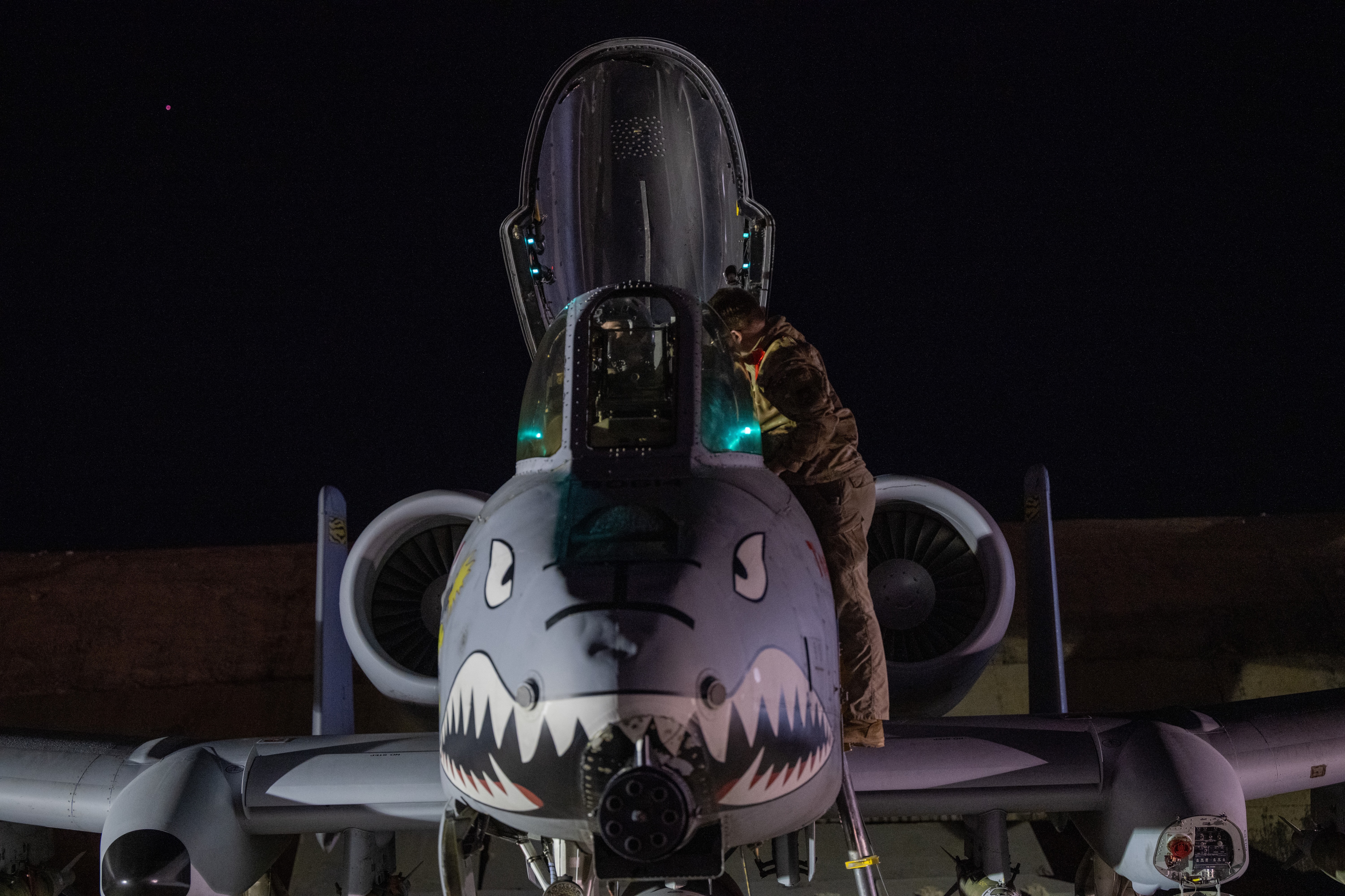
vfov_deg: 19.5
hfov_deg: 28.8
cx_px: 672
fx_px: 2615
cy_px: 448
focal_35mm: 70
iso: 2500
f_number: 2.8
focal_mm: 70
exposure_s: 1/80
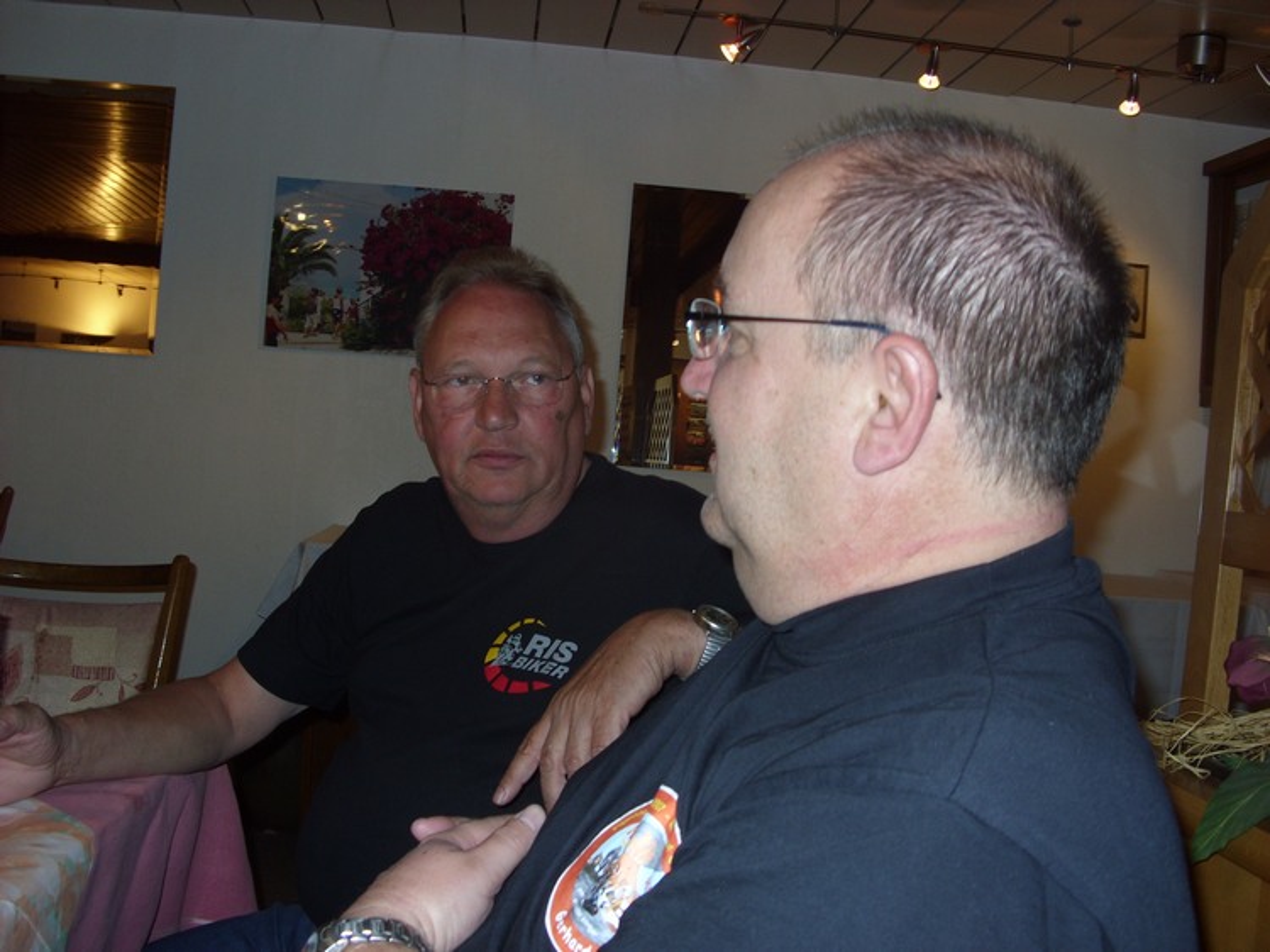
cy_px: 476
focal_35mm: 38
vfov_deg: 37.7
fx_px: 1394
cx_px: 635
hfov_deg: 49.0
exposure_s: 1/30
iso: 50
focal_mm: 6.3
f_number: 2.8
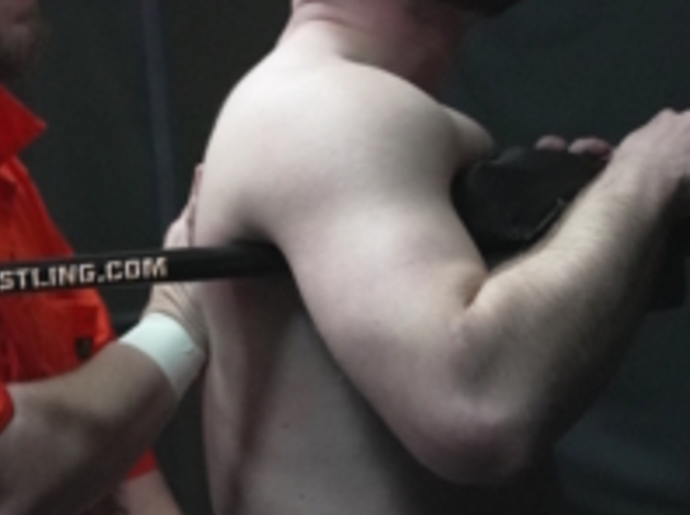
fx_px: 2273
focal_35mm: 114
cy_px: 195
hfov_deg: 17.2
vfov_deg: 12.9
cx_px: 251
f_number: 2.8
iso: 12800
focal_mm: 46.9
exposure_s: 1/1000
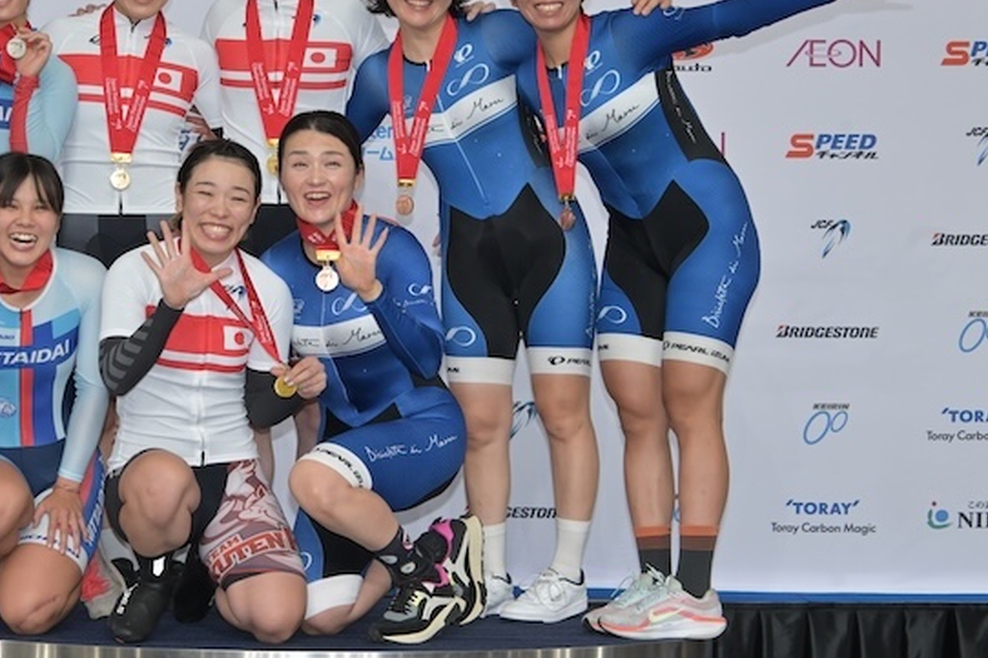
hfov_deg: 16.5
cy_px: 260
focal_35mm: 124
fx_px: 3402
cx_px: 301
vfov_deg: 11.0
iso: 1000
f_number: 8
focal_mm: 84
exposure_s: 1/160
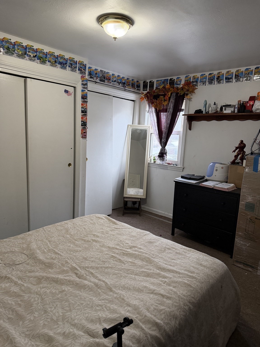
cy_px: 174
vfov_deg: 71.6
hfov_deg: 56.8
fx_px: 240
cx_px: 130
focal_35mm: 24
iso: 400
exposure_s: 1/120
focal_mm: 6.76
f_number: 1.78
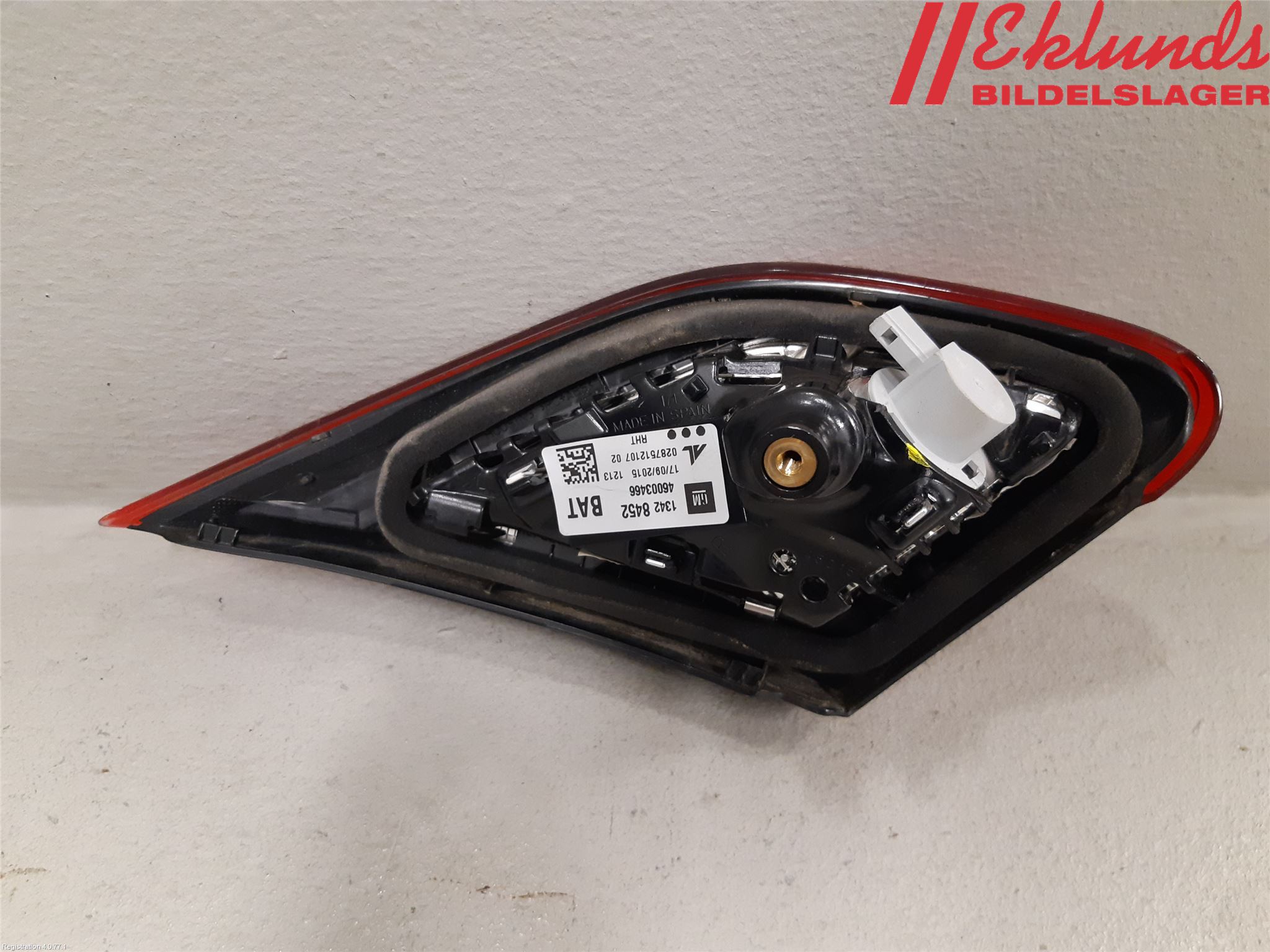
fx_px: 954
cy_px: 476
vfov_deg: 53.1
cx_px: 635
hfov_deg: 67.3
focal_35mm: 26
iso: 250
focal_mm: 3.93
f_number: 1.7
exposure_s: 1/50
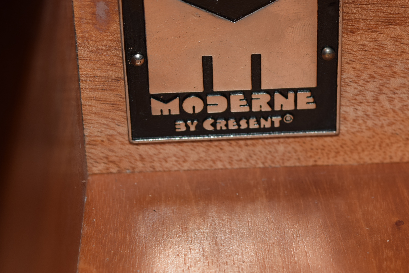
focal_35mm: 123
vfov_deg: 11.2
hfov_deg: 16.6
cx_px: 292
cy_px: 81
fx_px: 1394
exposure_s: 1/60
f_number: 5.6
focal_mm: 55
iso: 450
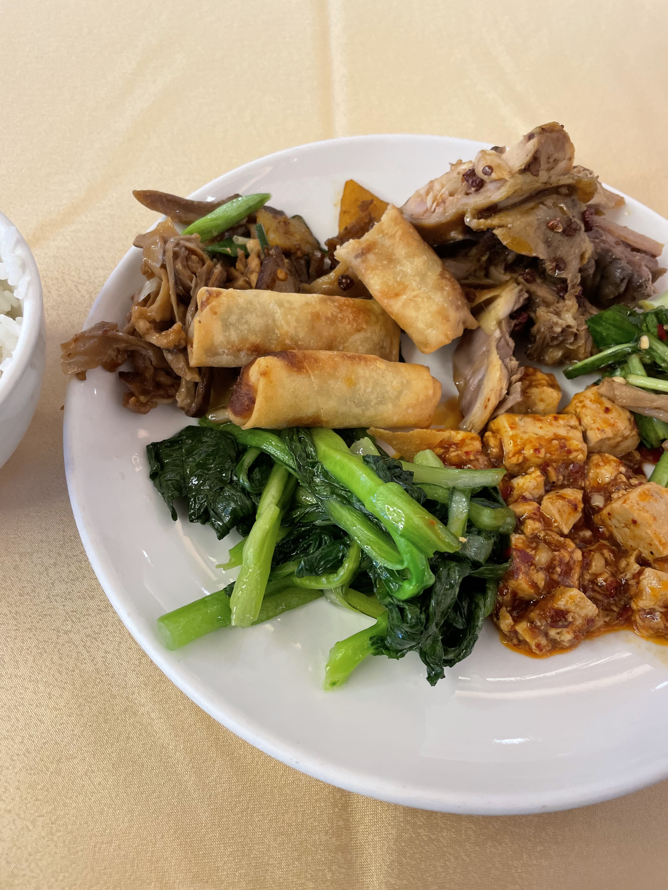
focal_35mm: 26
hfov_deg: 53.1
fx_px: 669
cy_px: 445
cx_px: 334
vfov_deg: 67.3
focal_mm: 4.2
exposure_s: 1/50
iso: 250
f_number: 1.6
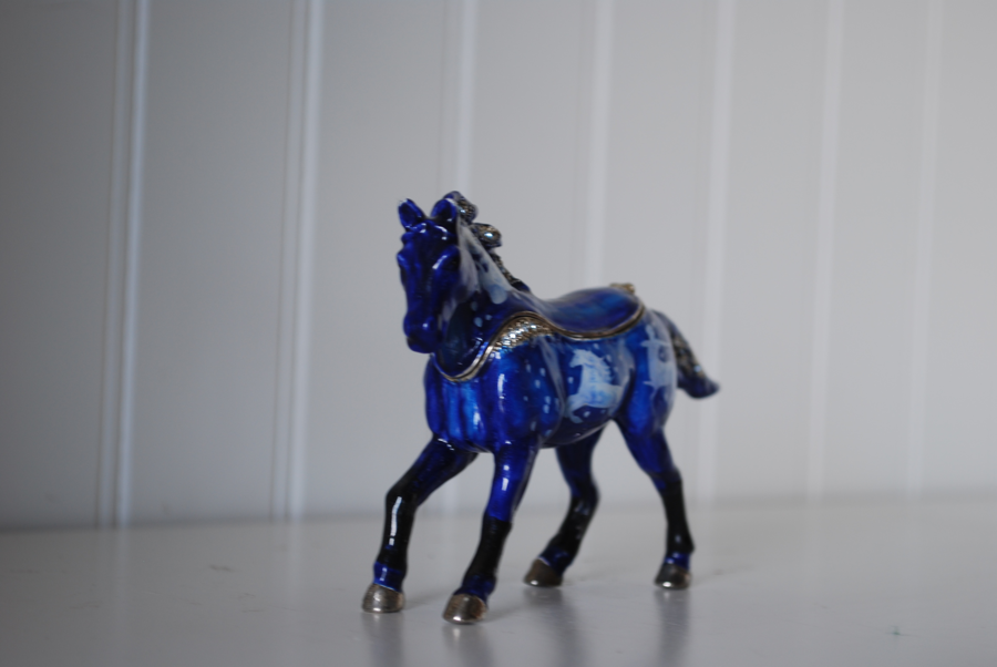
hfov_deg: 26.0
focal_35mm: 78
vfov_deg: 17.5
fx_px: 2162
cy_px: 334
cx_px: 498
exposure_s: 1/13
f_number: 5.6
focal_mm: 52
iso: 100
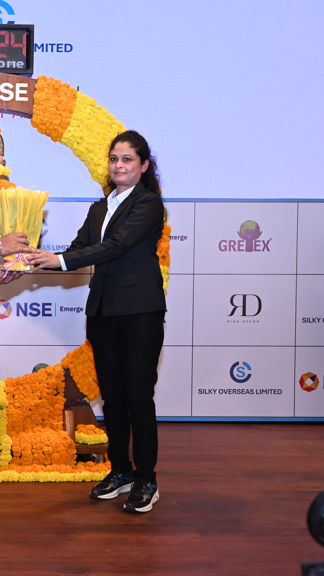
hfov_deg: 22.9
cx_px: -13
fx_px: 760
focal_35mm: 50
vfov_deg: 41.5
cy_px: 289
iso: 1250
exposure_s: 1/125
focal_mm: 31.5
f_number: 5.6
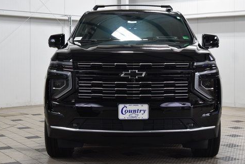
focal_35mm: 72
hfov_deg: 28.1
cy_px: 67
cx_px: 132
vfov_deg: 18.9
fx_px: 490
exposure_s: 1/60
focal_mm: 36
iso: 1600
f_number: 6.3
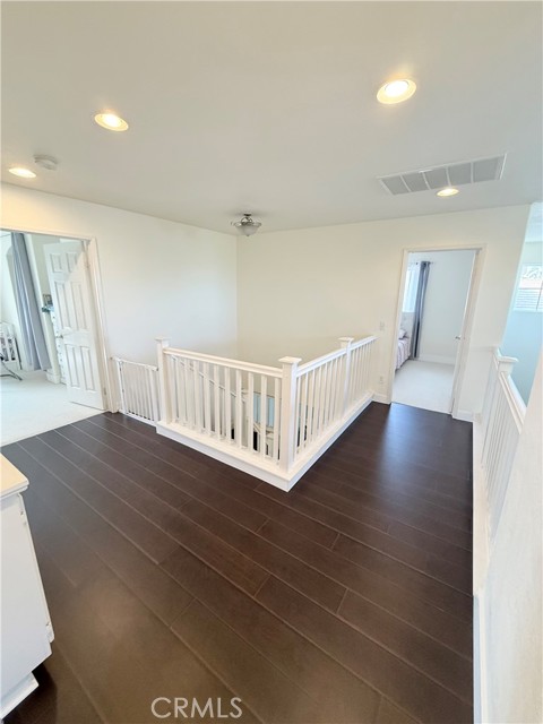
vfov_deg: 102.1
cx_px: 272
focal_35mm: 14
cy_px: 362
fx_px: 293
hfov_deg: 85.7
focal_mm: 2.22
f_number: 2.2
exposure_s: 1/120
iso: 320
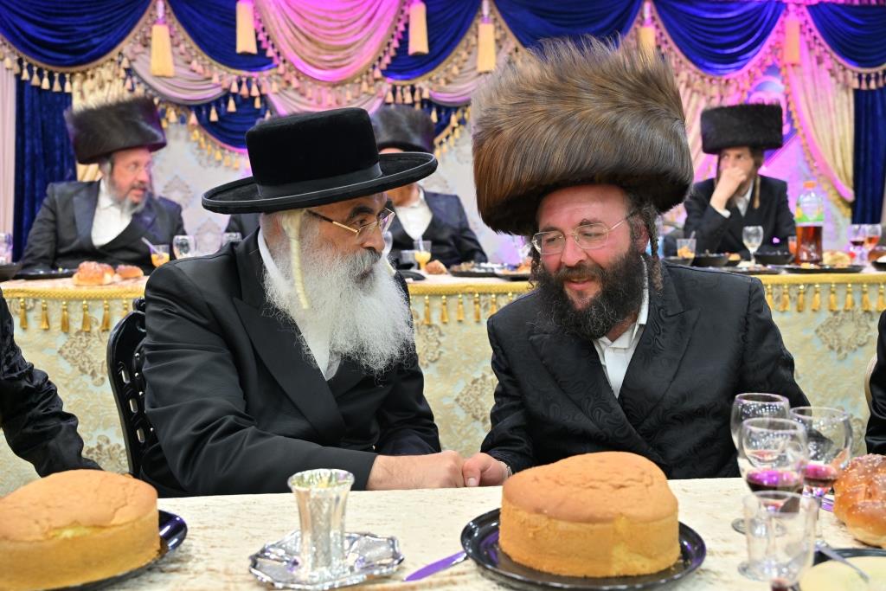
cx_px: 443
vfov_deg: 37.9
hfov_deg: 54.4
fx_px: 861
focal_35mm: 35
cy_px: 296
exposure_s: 1/160
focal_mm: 35
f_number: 4
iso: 500
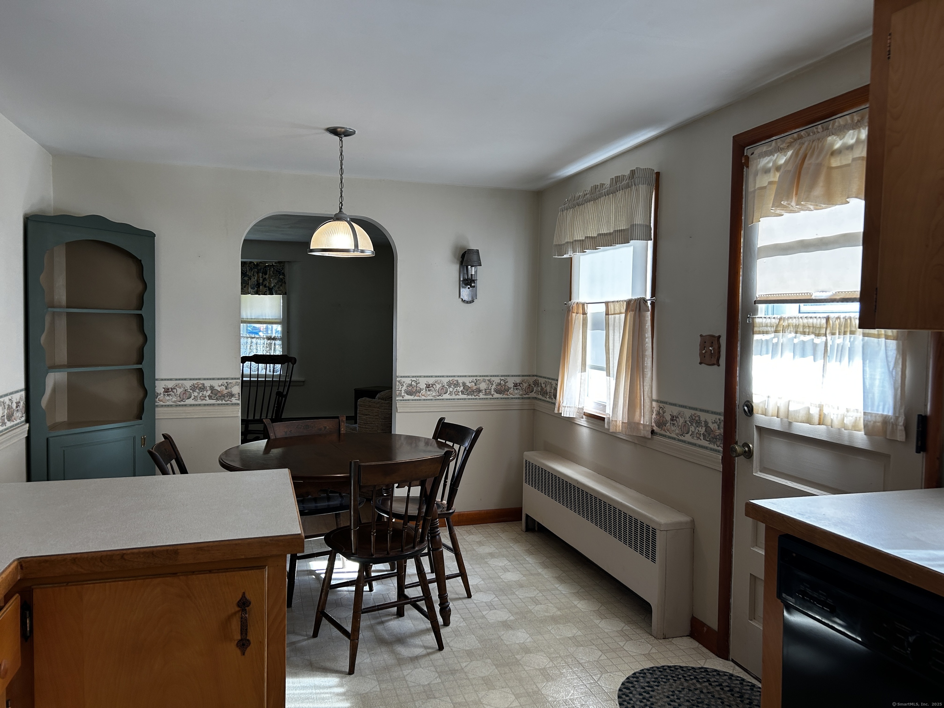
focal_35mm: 26
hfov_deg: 67.3
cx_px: 472
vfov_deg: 53.1
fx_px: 709
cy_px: 354
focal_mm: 5.7
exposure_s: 1/154
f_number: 1.5
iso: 64
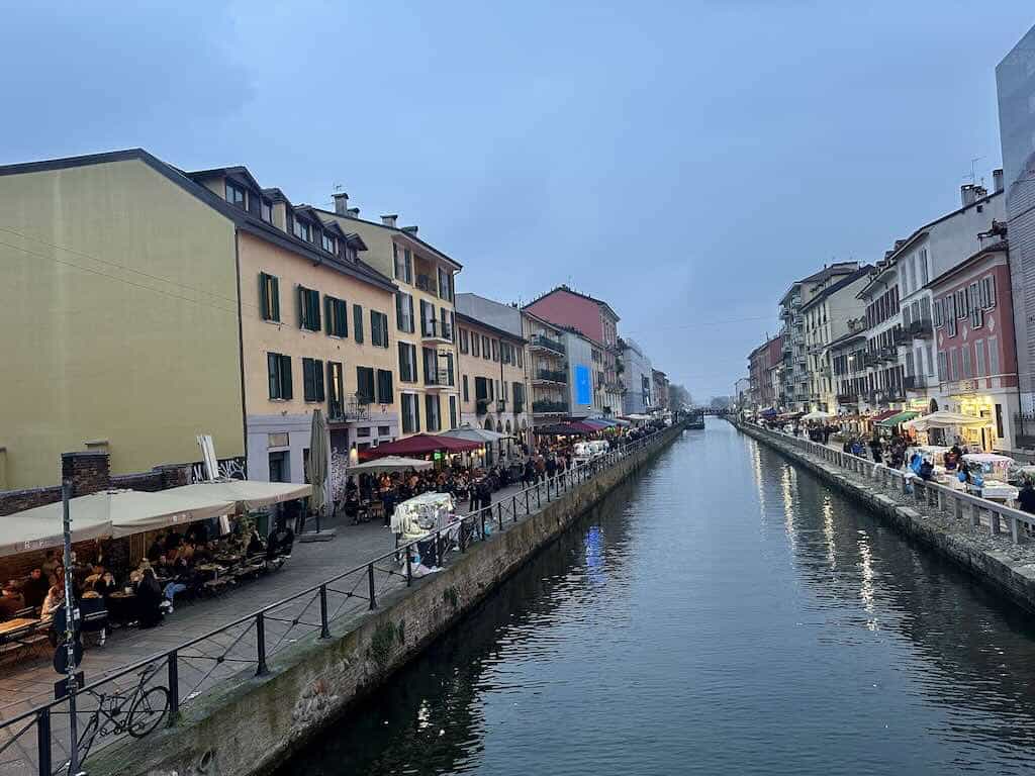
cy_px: 388
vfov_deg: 56.8
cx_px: 518
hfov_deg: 71.6
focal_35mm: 24
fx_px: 718
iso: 200
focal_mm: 6.86
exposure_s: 1/69
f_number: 1.78
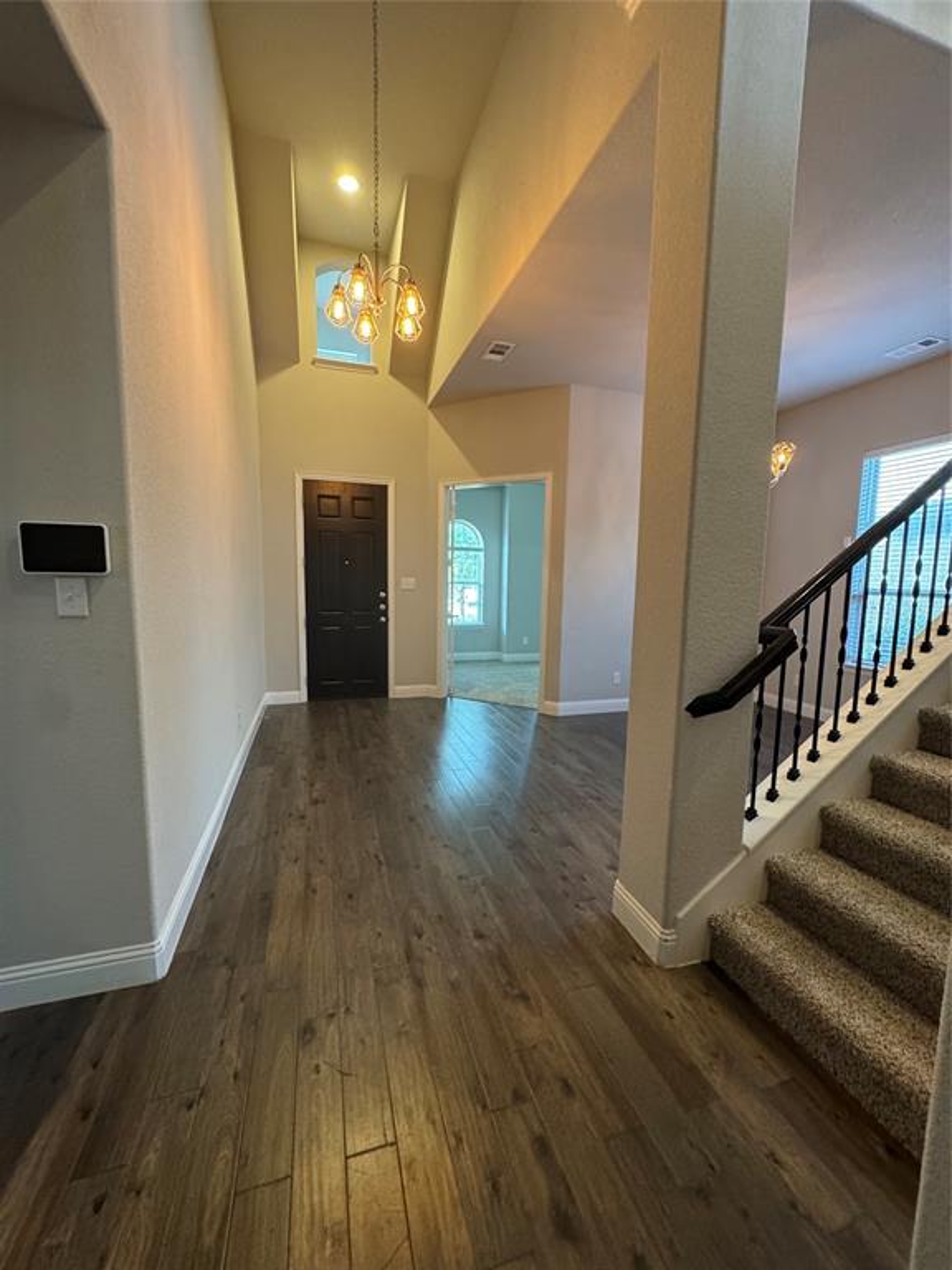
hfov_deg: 85.7
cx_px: 476
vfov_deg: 102.1
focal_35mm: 14
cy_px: 635
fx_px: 513
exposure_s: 1/60
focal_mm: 2.22
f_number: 2.2
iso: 400
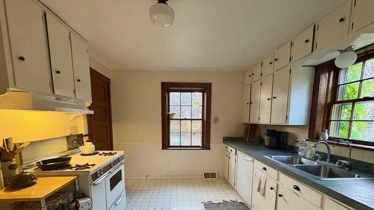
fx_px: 159
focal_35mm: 16
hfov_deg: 99.4
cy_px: 139
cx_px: 185
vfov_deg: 65.4
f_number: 2.2
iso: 320
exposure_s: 1/60
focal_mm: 2.22
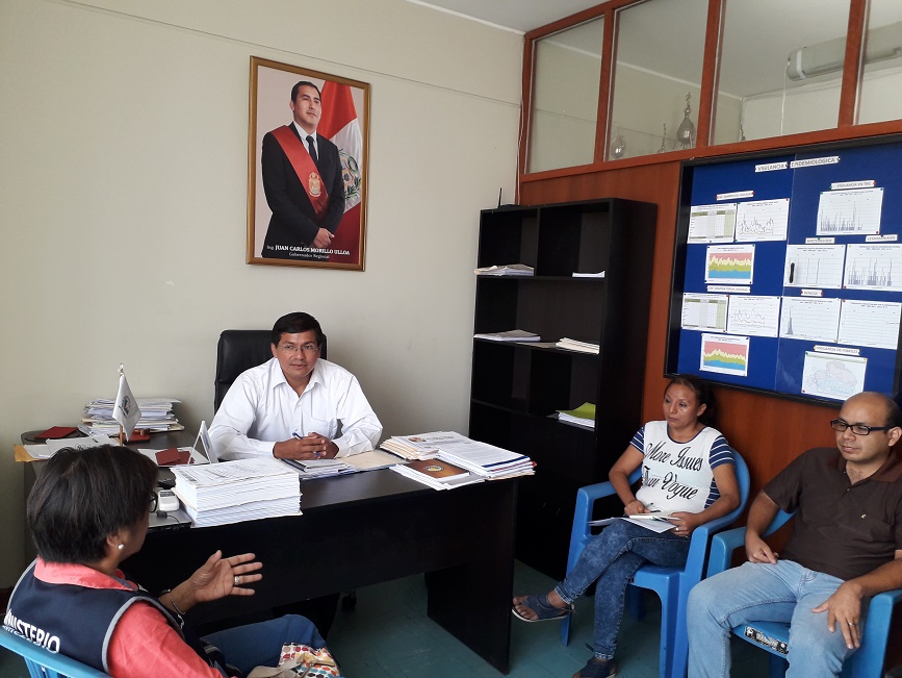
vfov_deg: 51.4
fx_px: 704
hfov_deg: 65.3
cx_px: 451
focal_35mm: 27
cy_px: 339
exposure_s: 1/40
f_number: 1.9
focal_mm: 3.6
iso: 80
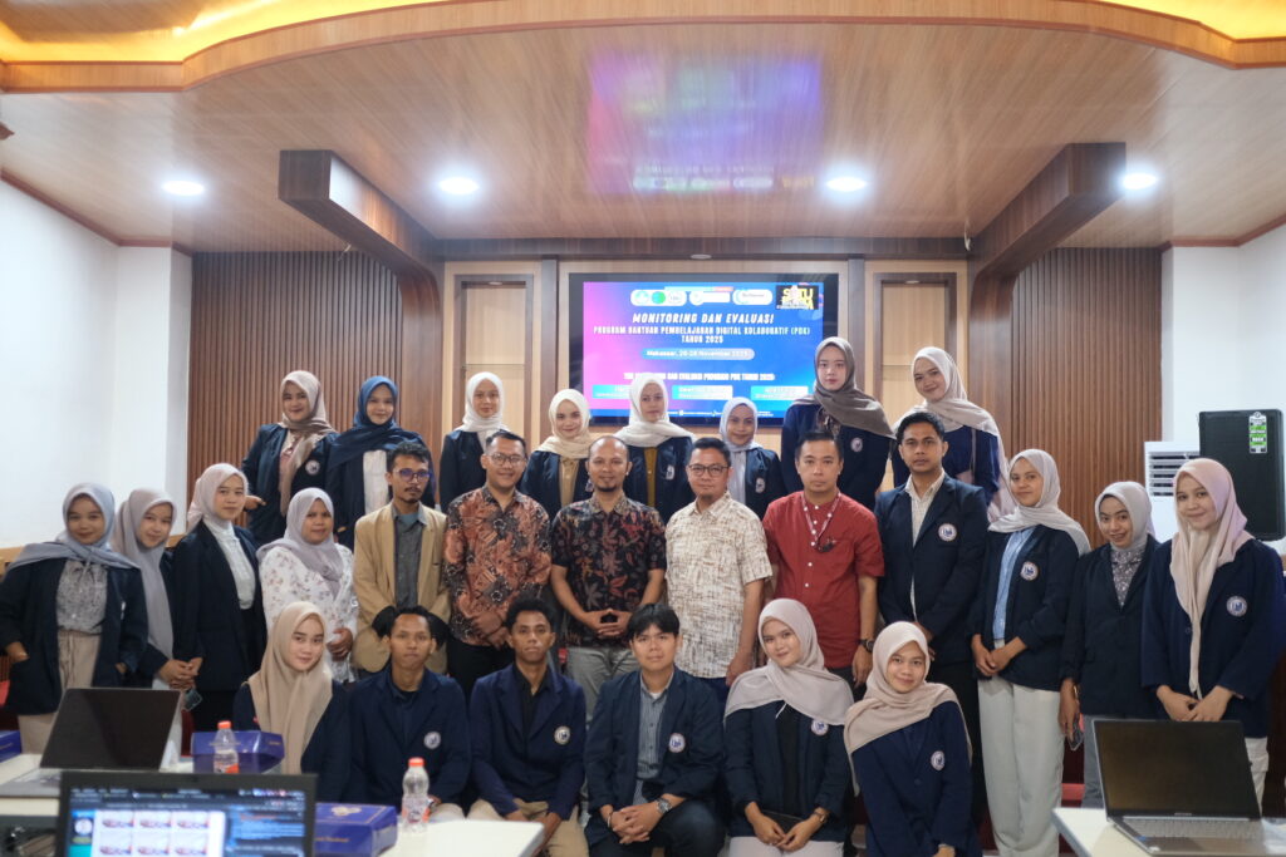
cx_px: 643
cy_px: 428
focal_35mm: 35
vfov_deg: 37.9
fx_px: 1250
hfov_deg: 54.4
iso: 2000
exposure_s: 1/100
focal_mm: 23
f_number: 2
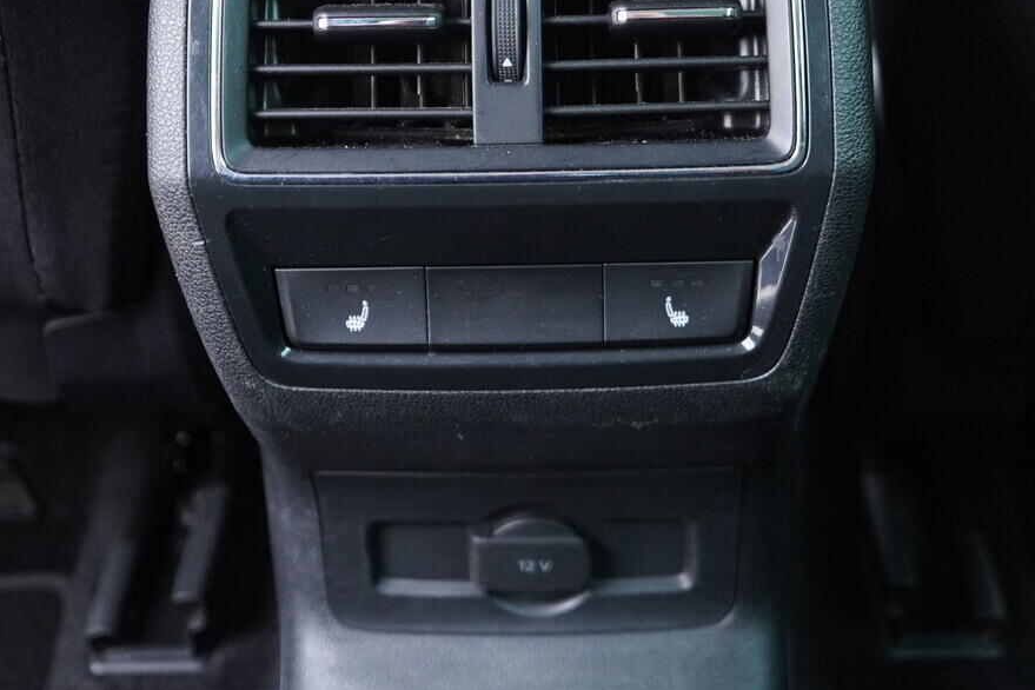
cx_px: 545
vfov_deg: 22.8
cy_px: 177
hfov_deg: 33.9
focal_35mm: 59
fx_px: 1696
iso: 1600
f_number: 2.8
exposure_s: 1/40
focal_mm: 24
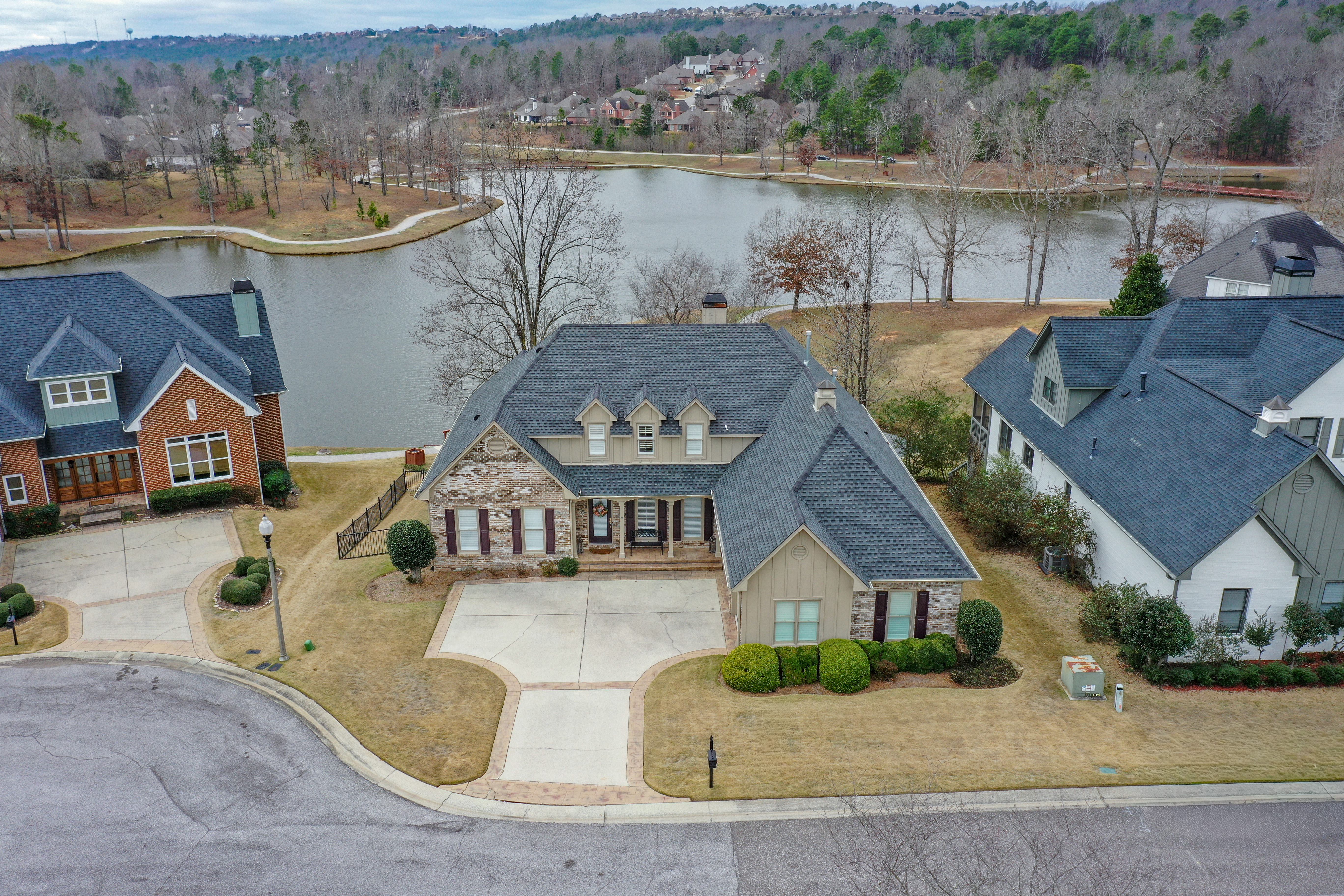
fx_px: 1045
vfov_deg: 46.4
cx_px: 672
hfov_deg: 65.5
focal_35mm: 28
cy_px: 448
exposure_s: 1/100
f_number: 5.6
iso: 100
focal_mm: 10.26
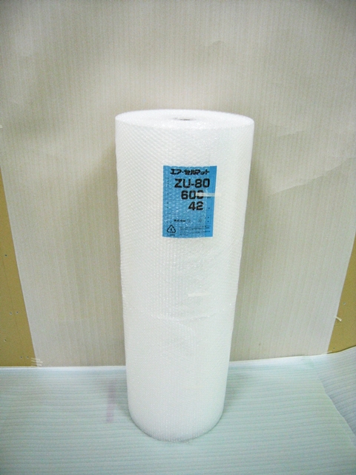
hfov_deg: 49.7
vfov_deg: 63.4
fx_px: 384
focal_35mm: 28
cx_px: 178
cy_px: 238
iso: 250
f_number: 2.7
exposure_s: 1/30
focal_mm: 5
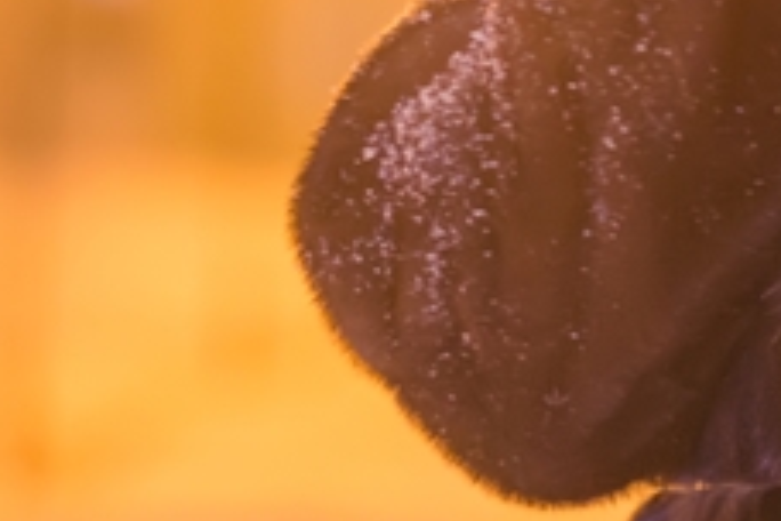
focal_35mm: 448
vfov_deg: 3.1
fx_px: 9718
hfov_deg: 4.6
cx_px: 1120
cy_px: -317
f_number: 2
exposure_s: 1/40
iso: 1250
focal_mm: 85
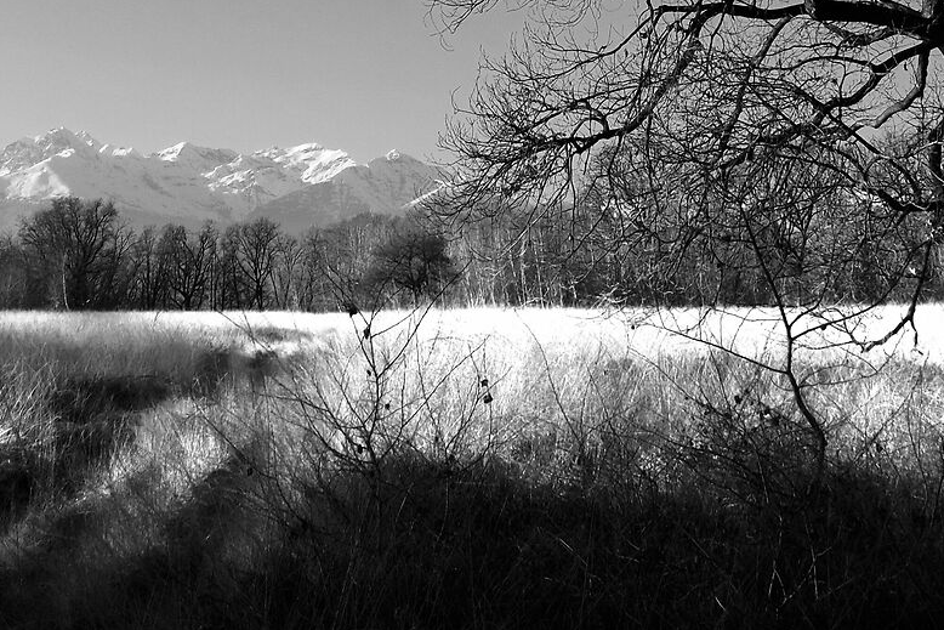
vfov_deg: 17.5
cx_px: 434
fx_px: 1941
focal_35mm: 74
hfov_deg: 27.3
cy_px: -153
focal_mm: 16
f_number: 11
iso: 200
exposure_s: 1/60
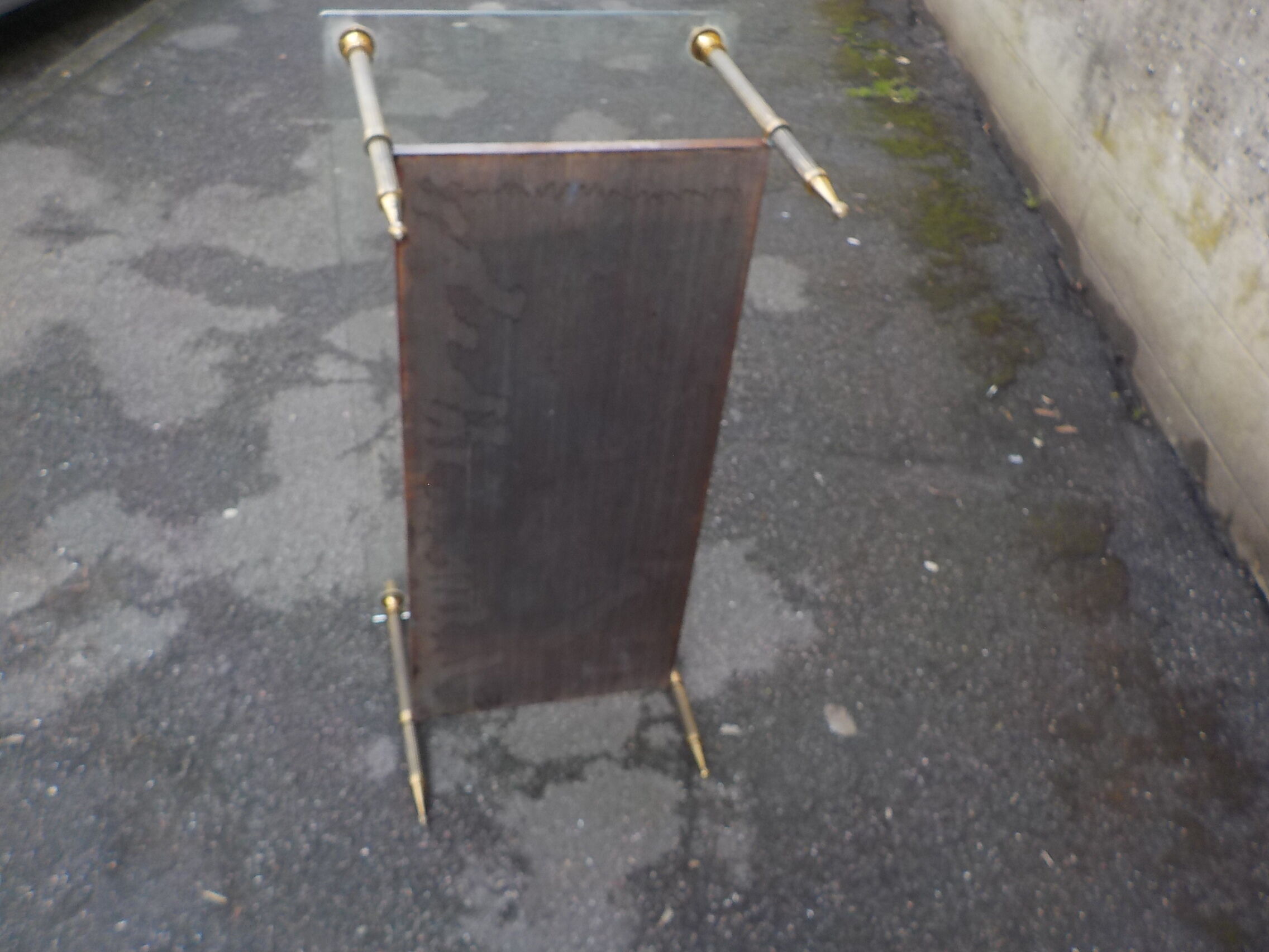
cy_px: 476
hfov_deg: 60.0
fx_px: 1100
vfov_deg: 46.8
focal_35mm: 30
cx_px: 634
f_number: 3.3
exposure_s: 1/200
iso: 125
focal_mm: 4.1
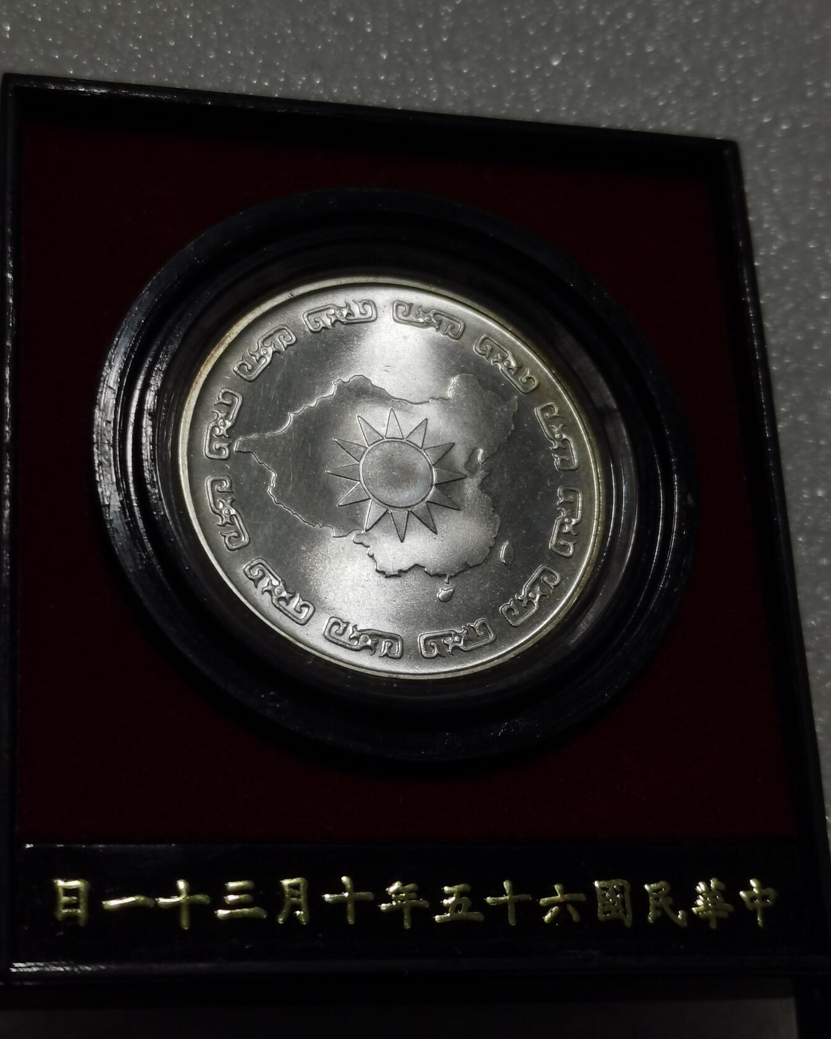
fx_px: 1845
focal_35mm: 60
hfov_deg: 25.4
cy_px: 531
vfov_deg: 31.5
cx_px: 415
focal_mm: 5.58
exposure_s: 1/295
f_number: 1.8
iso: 50
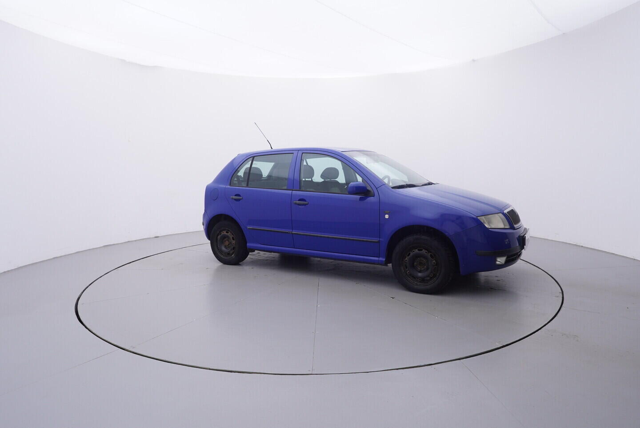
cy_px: 214
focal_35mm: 22
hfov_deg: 77.3
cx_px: 320
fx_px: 400
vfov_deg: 56.2
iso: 200
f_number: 5
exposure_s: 1/80
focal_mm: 15
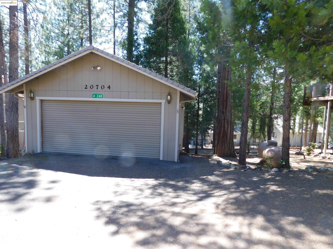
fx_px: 221
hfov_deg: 73.9
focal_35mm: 23
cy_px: 124
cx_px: 166
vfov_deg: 58.9
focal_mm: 4
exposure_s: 1/250
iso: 125
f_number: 3
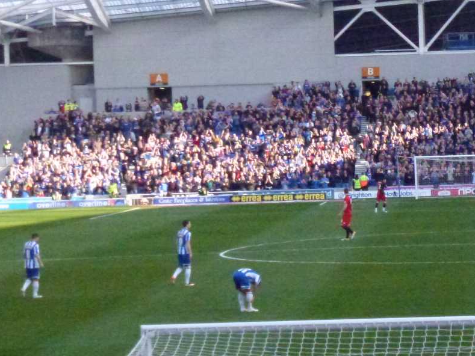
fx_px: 1976
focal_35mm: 144
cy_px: 140
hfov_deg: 13.6
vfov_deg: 10.3
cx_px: 411
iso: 1600
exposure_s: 1/2000
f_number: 4.7
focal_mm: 12.7
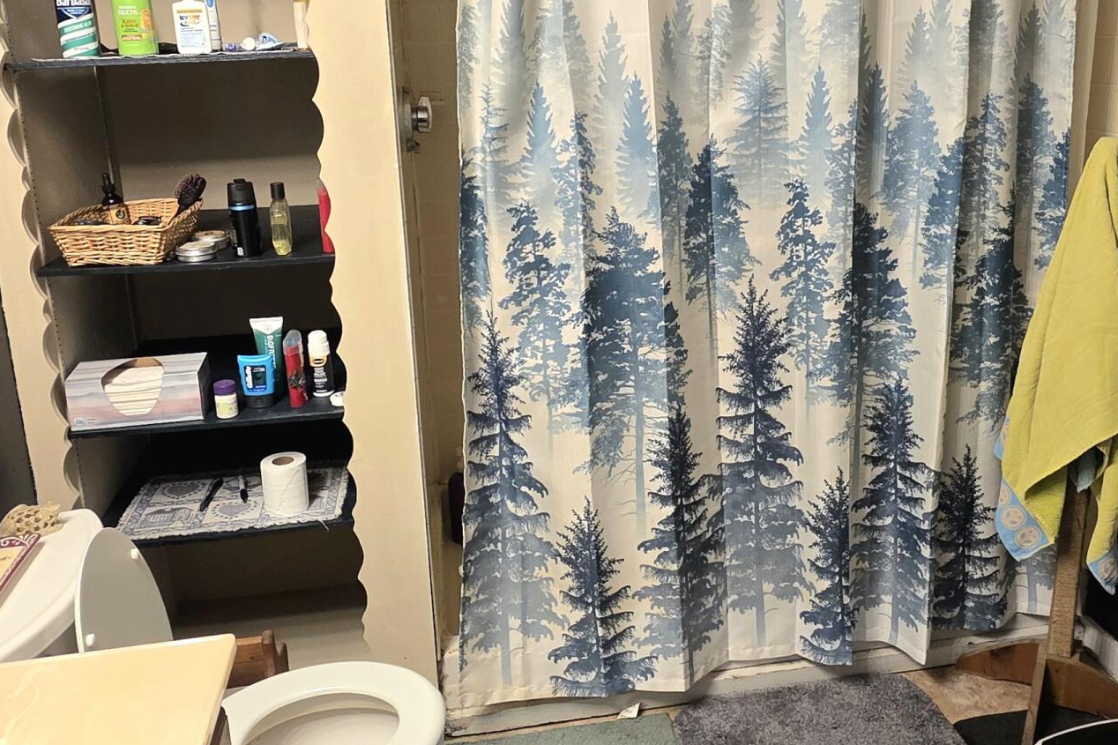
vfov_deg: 40.8
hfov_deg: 58.4
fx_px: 994
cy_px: 284
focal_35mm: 32
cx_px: 656
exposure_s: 1/60.2
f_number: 1.9
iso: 200
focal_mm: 2.2
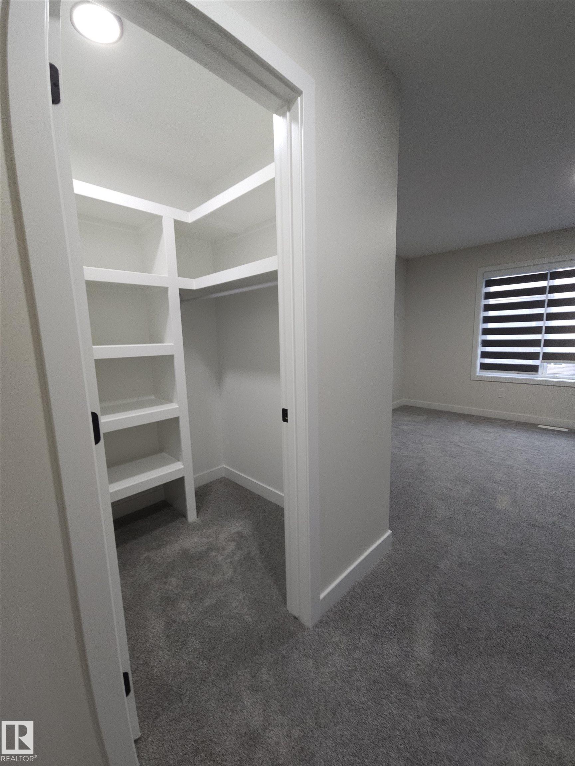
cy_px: 383
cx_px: 288
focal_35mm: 13
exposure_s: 1/30
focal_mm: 2.2
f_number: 2.2
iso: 100
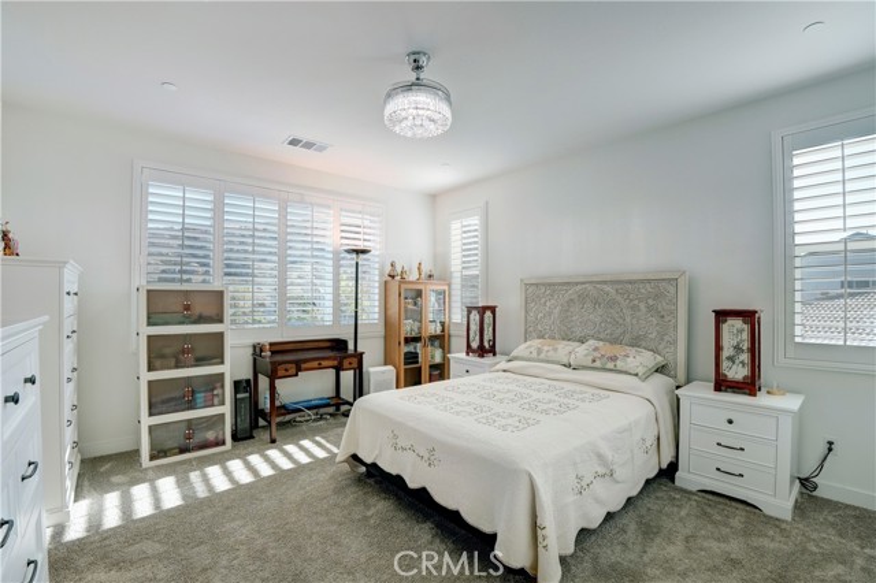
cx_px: 438
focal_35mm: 15
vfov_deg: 77.3
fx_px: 365
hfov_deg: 100.4
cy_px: 292
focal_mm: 10
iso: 400
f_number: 8
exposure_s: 1/125
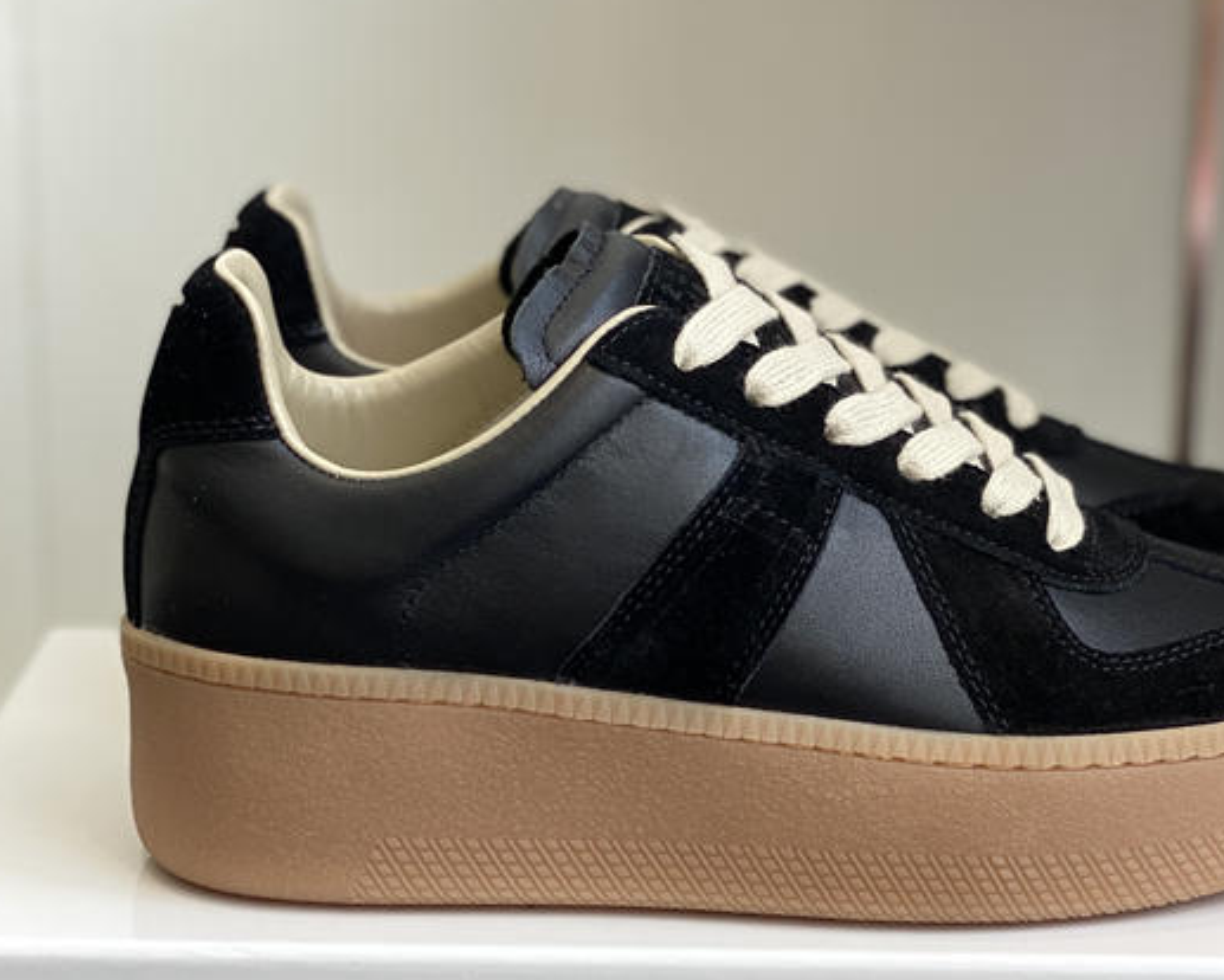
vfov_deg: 18.1
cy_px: 613
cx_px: 736
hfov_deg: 22.4
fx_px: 3080
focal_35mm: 85
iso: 32
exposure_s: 1/122
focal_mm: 6
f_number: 2
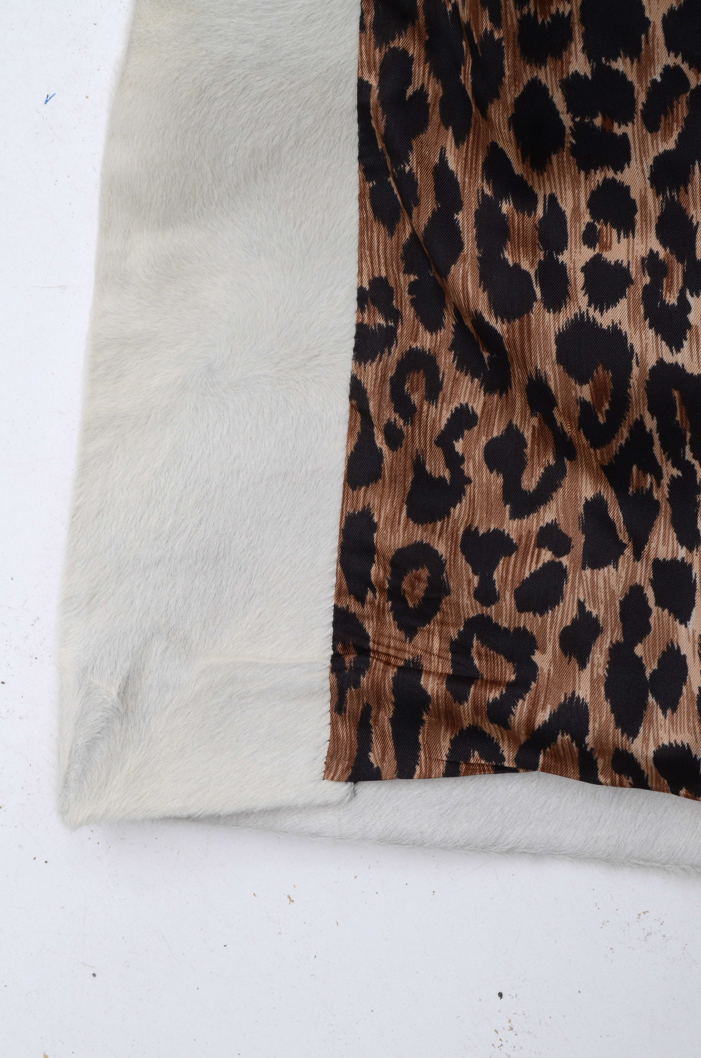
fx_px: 2024
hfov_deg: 19.6
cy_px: 529
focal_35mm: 69
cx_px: 350
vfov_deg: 29.3
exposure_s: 1/125
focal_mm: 46
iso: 400
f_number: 16
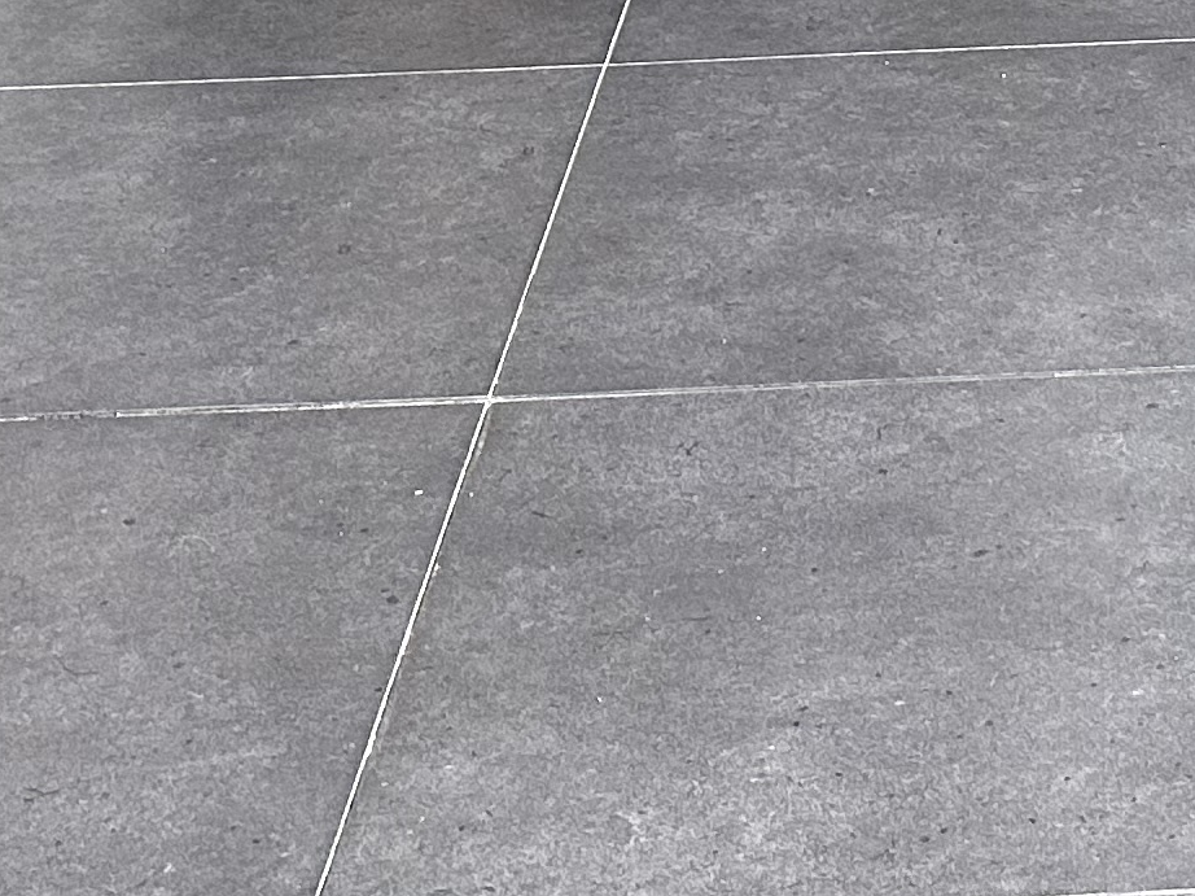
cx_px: 1332
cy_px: -1011
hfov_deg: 18.0
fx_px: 3624
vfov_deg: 12.2
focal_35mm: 105
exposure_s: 1/120
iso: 200
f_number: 1.78
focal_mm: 6.86
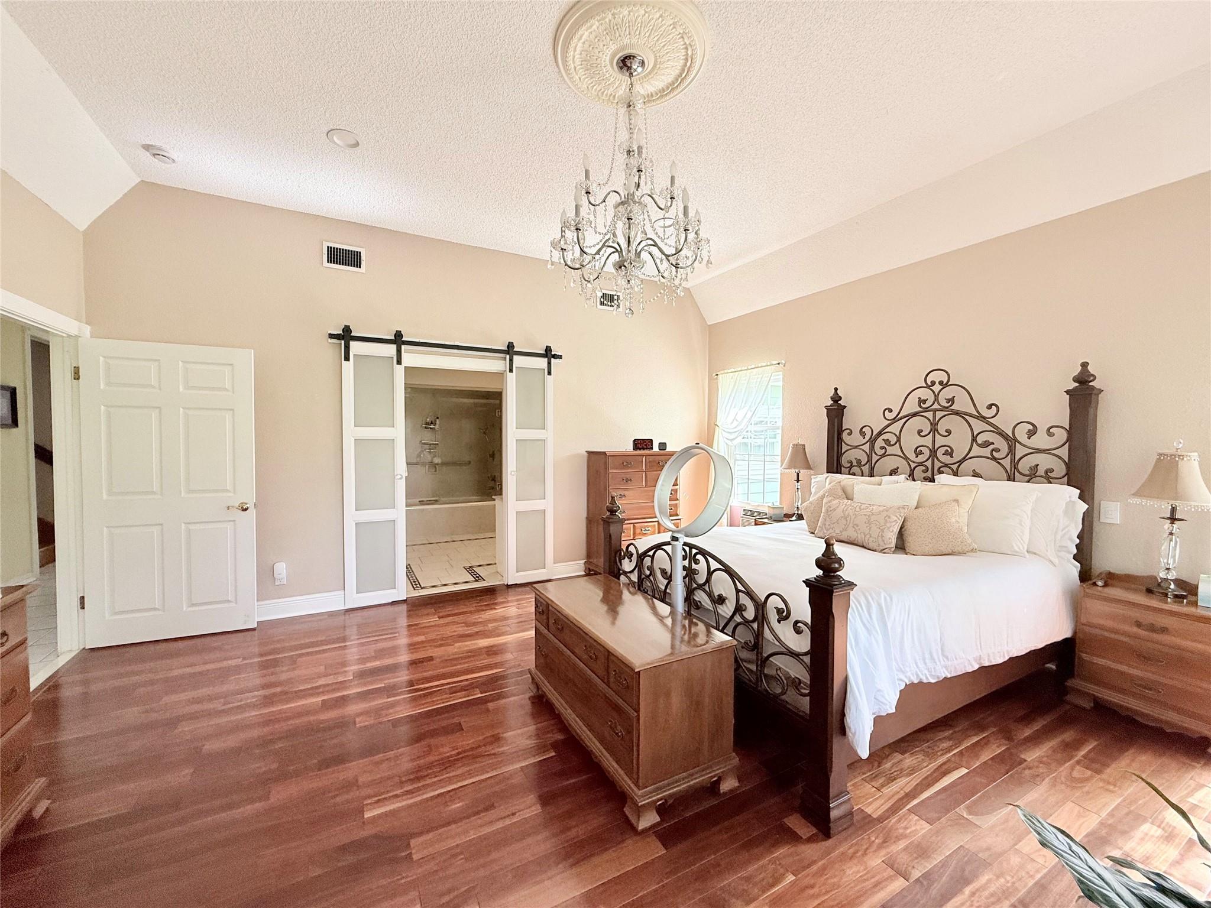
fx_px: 490
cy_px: 454
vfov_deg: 85.7
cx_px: 606
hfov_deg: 102.1
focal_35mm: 14
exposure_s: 1/99
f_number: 2.2
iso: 100
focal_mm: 2.22
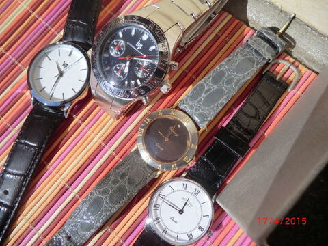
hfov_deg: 71.6
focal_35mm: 24
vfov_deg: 56.8
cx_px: 164
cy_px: 123
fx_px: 227
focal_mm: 4.3
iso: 64
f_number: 7.5
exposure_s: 1/200
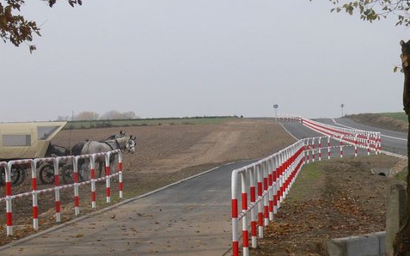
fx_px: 1452
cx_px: 240
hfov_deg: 16.1
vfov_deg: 10.1
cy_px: 120
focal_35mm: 130
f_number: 5.6
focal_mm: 15.1
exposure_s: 1/200
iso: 80
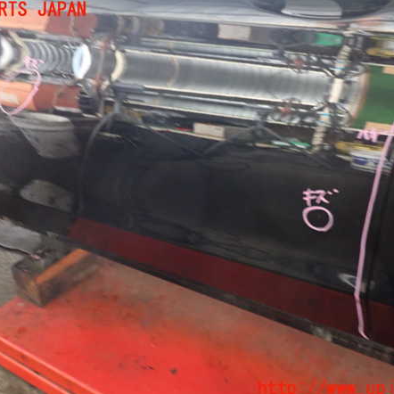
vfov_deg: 46.0
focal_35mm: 36
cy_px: 200
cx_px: 192
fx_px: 464
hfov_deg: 46.0
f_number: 2.3
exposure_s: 1/30
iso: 500
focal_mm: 5.4
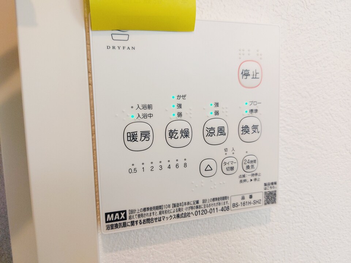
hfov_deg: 71.6
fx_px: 243
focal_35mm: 24
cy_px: 132
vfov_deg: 56.8
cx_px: 176
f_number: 1.8
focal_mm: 5.23
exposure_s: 1/120
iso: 125
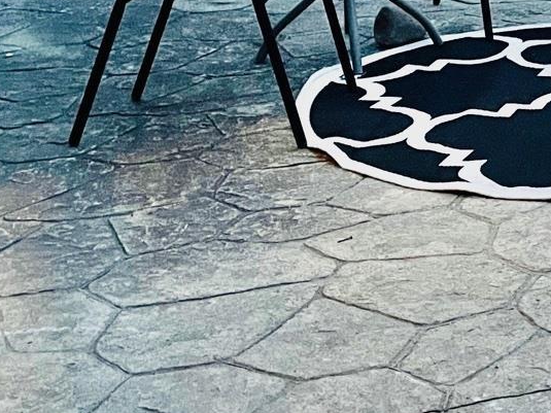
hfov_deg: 18.5
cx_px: 731
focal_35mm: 98
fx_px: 1560
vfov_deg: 14.6
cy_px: -67
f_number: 1.6
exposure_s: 1/40
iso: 400
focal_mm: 4.2
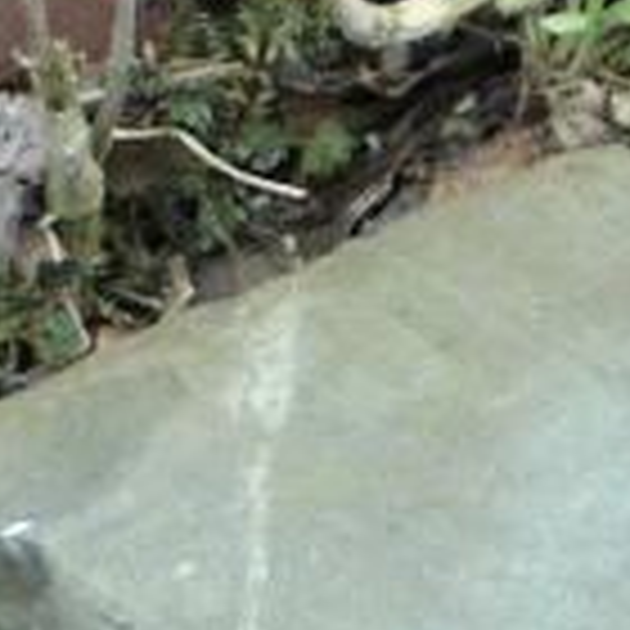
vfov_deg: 2.3
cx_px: 1539
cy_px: 850
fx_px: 15566
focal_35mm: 756
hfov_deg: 2.3
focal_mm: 22.9
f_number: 3.5
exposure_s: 1/125
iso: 200
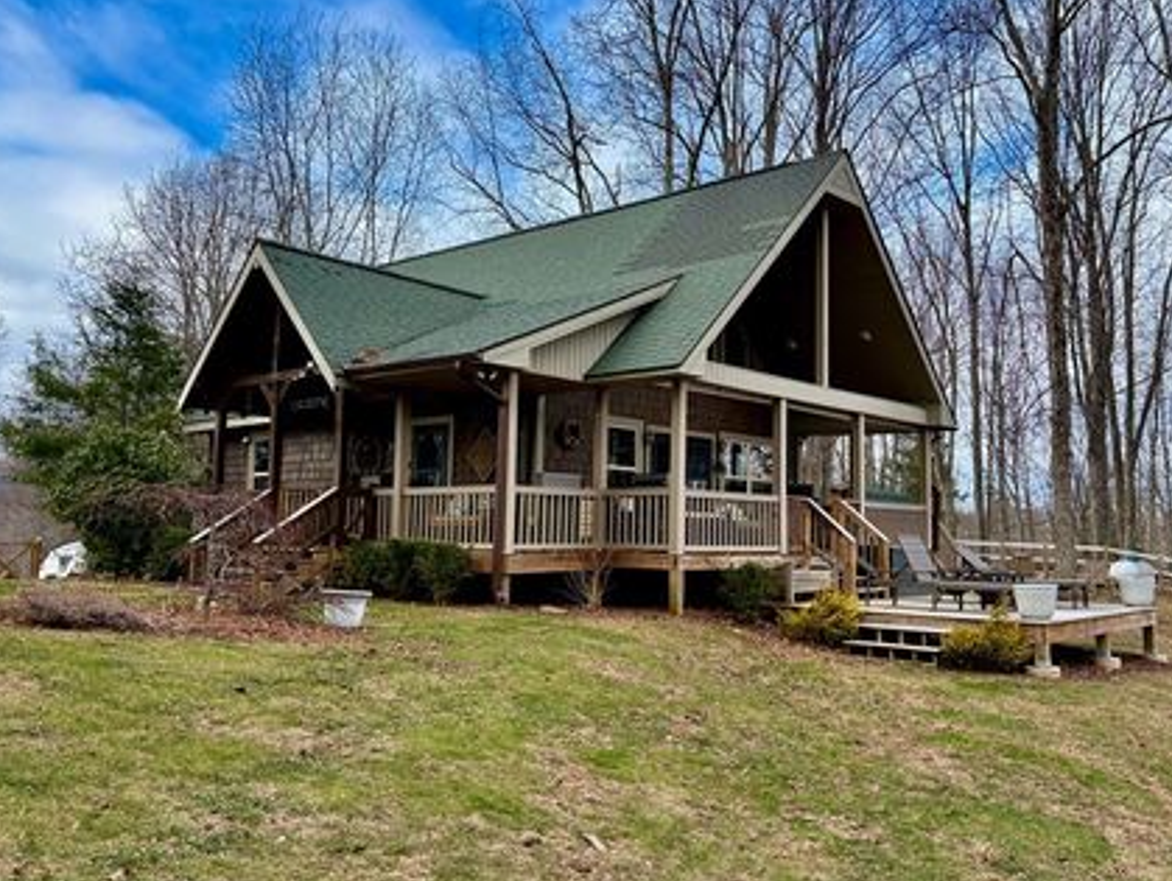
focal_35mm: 31
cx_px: 641
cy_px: 424
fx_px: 1050
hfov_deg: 58.2
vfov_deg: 45.5
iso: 50
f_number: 1.6
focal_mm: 5.96
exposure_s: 1/920
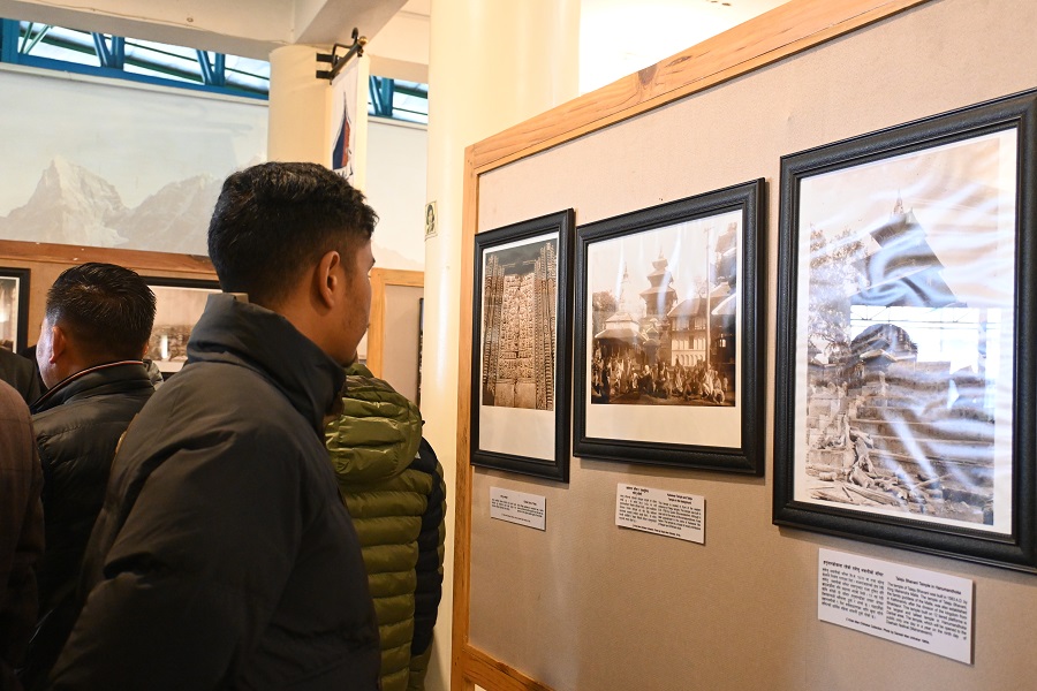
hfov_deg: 53.1
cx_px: 518
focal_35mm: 36
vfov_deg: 36.9
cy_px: 346
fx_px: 1037
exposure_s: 1/80
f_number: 4.2
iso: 3200
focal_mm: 24
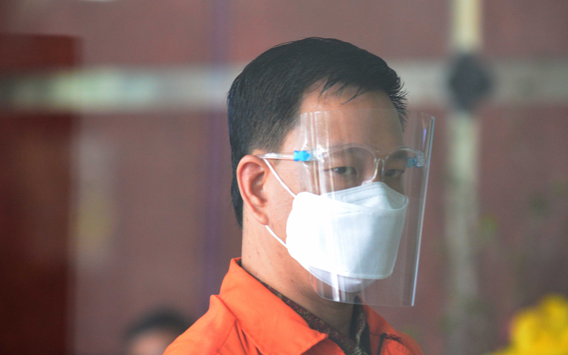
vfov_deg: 5.6
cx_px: 314
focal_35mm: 233
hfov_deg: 9.0
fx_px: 3607
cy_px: 221
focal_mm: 185
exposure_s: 1/160
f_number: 4.5
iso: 2500
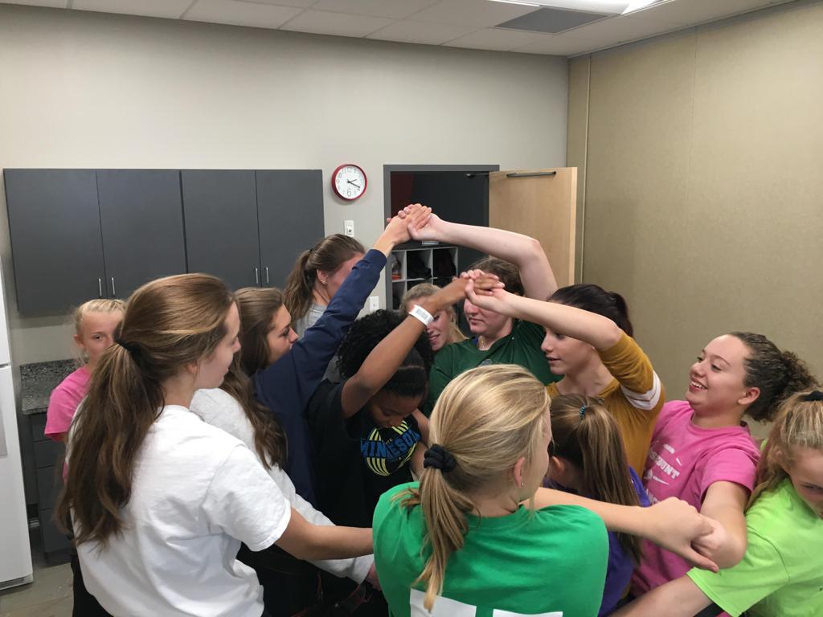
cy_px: 308
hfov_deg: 61.7
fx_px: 689
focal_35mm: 29
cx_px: 412
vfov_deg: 48.2
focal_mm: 4.15
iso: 80
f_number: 2.2
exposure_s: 1/30
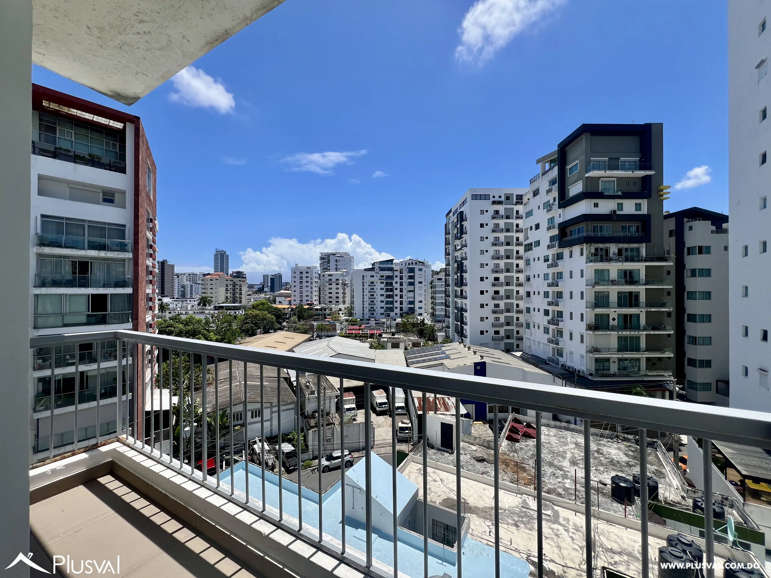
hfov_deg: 106.2
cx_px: 386
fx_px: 290
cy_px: 289
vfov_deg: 89.9
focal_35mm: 13
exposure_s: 1/2481
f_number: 1.8
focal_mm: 1.57
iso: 32
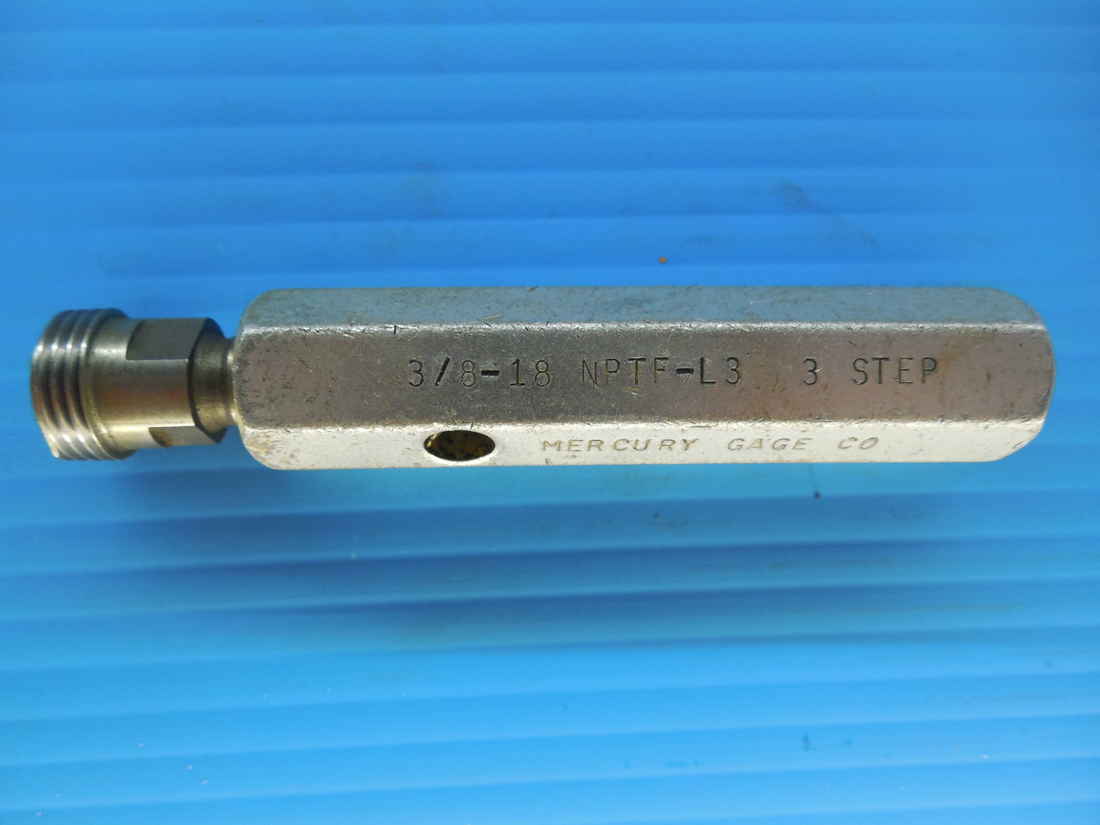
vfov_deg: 54.9
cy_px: 412
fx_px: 794
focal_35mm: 25
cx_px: 550
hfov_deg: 69.4
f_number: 3.3
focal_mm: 4.5
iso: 200
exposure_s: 1/250
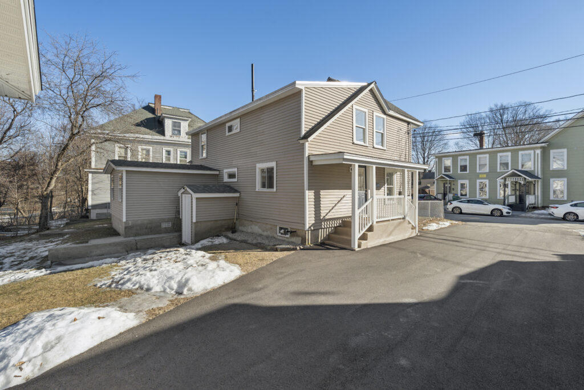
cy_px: 195
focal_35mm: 16
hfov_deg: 96.7
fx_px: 260
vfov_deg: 73.8
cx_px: 292
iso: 100
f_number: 9
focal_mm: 16
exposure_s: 1/80
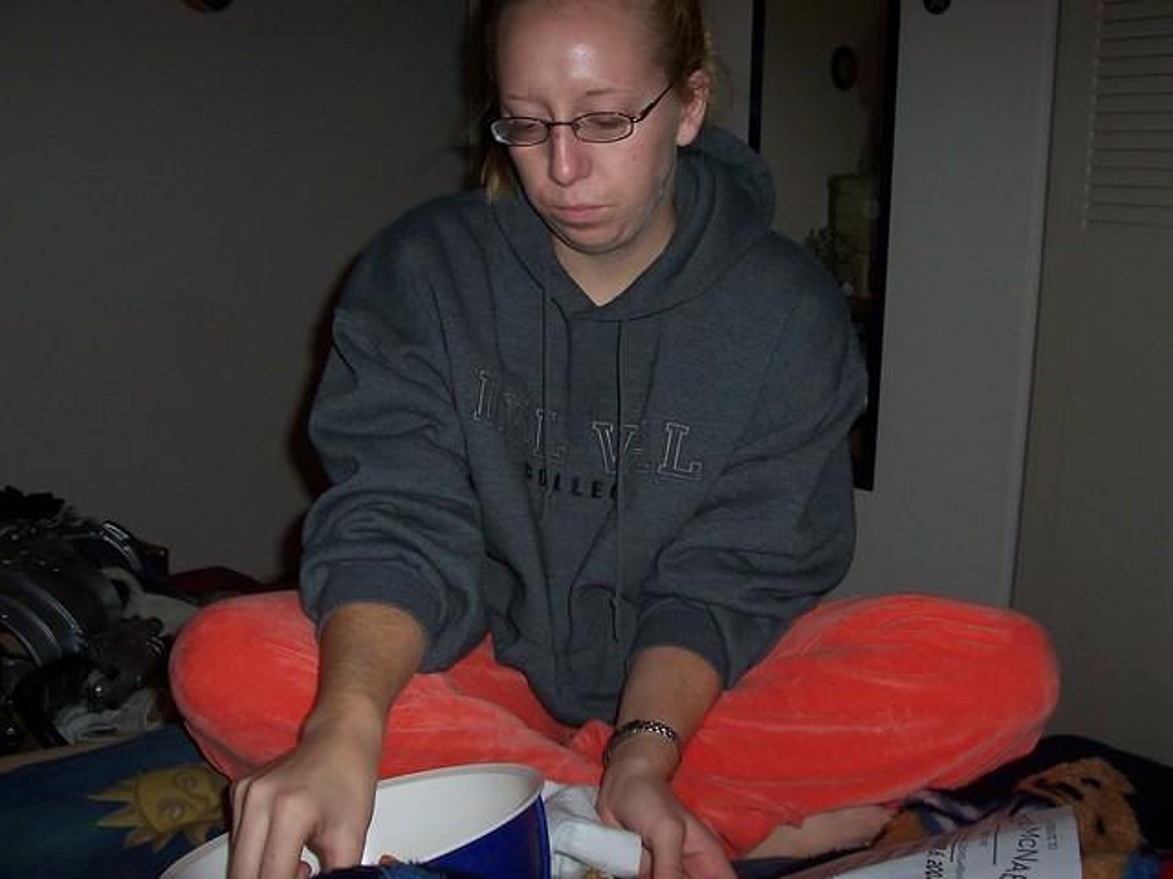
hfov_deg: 50.1
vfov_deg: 38.7
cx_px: 586
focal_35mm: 37
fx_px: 1254
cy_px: 440
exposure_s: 1/60
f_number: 2.8
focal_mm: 5.6
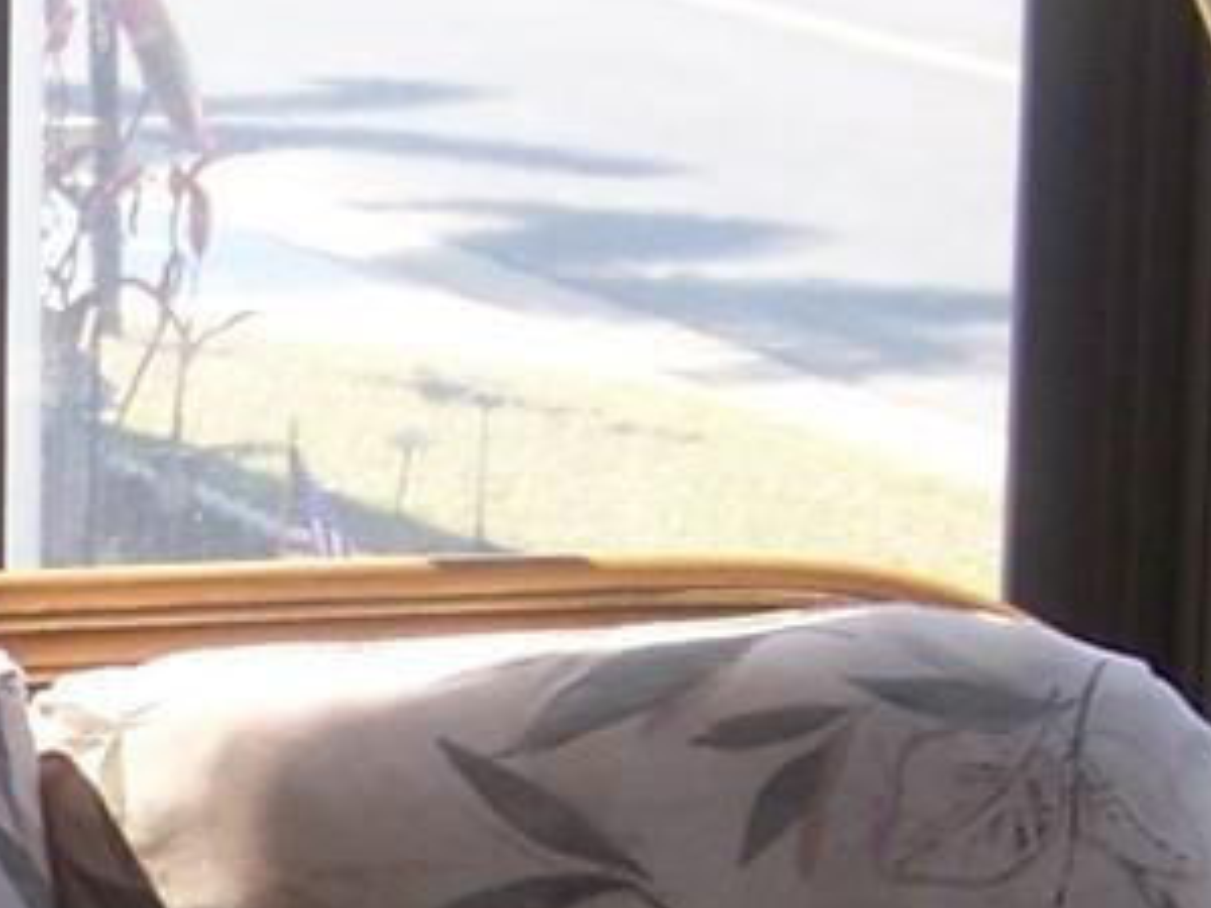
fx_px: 6717
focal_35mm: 192
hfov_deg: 10.1
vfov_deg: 7.7
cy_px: 827
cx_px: -379
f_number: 2.8
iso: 64
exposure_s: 1/30
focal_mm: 5.85
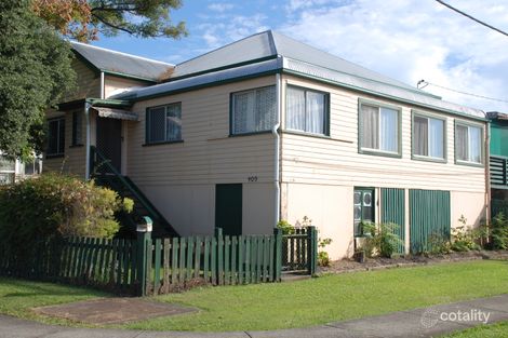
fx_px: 592
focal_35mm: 42
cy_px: 169
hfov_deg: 46.4
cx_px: 254
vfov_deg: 31.9
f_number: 7.1
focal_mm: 28
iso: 100
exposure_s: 1/200
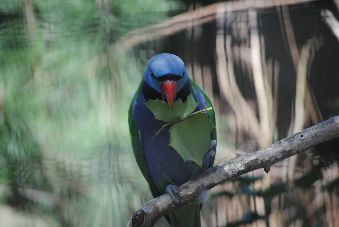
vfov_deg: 6.8
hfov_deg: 10.1
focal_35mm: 202
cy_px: 114
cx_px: 170
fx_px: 1909
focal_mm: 135
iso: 400
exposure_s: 1/320
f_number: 5
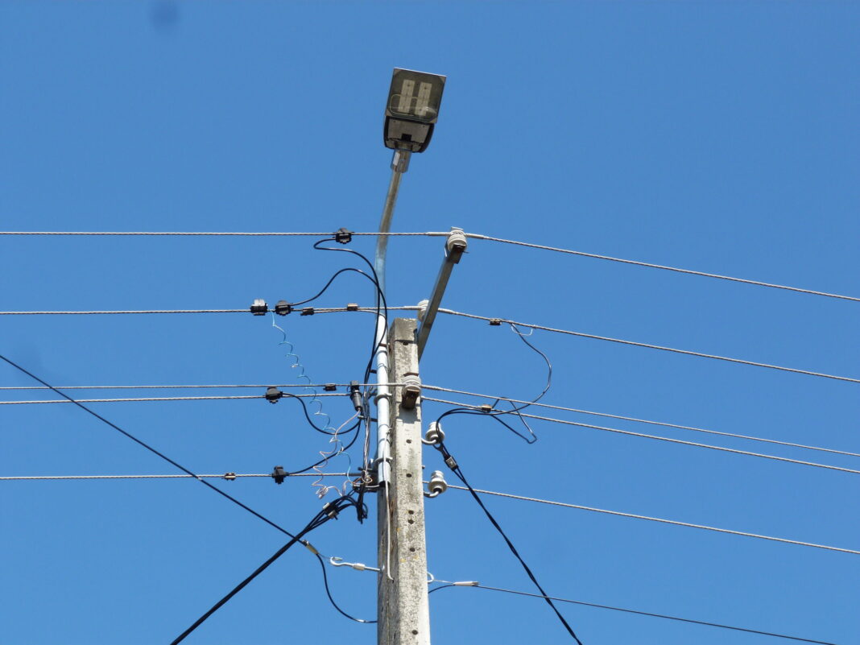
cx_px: 430
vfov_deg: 15.9
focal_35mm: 93
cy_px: 322
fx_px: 2310
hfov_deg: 21.1
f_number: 5
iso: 80
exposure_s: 1/250
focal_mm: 16.8
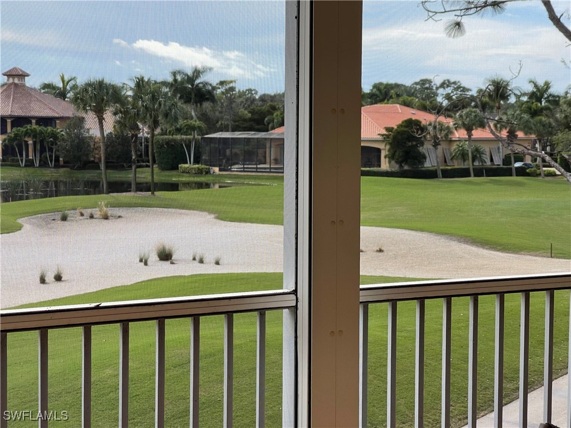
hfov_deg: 30.3
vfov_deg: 22.9
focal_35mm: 64
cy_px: 214
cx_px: 286
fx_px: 1056
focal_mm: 7.5
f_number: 2.2
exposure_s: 1/508
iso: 20
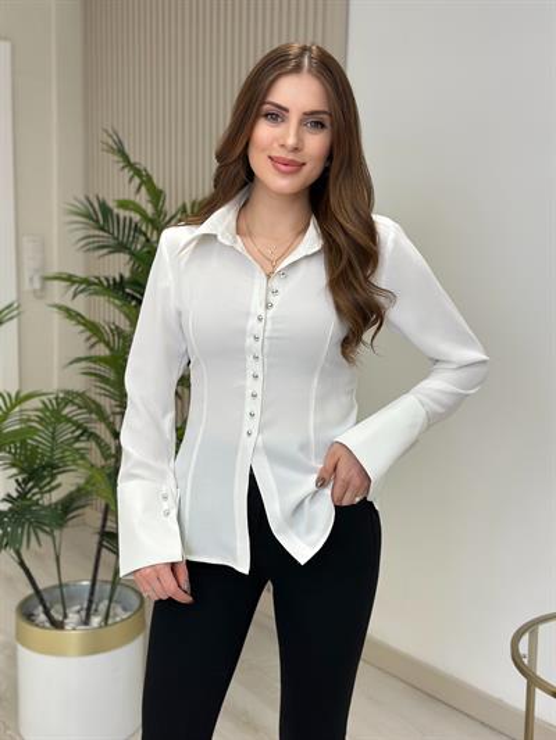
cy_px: 370
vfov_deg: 39.6
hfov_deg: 30.3
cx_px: 278
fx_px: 1028
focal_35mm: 48
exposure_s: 1/298
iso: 80
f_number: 1.78
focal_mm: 6.86
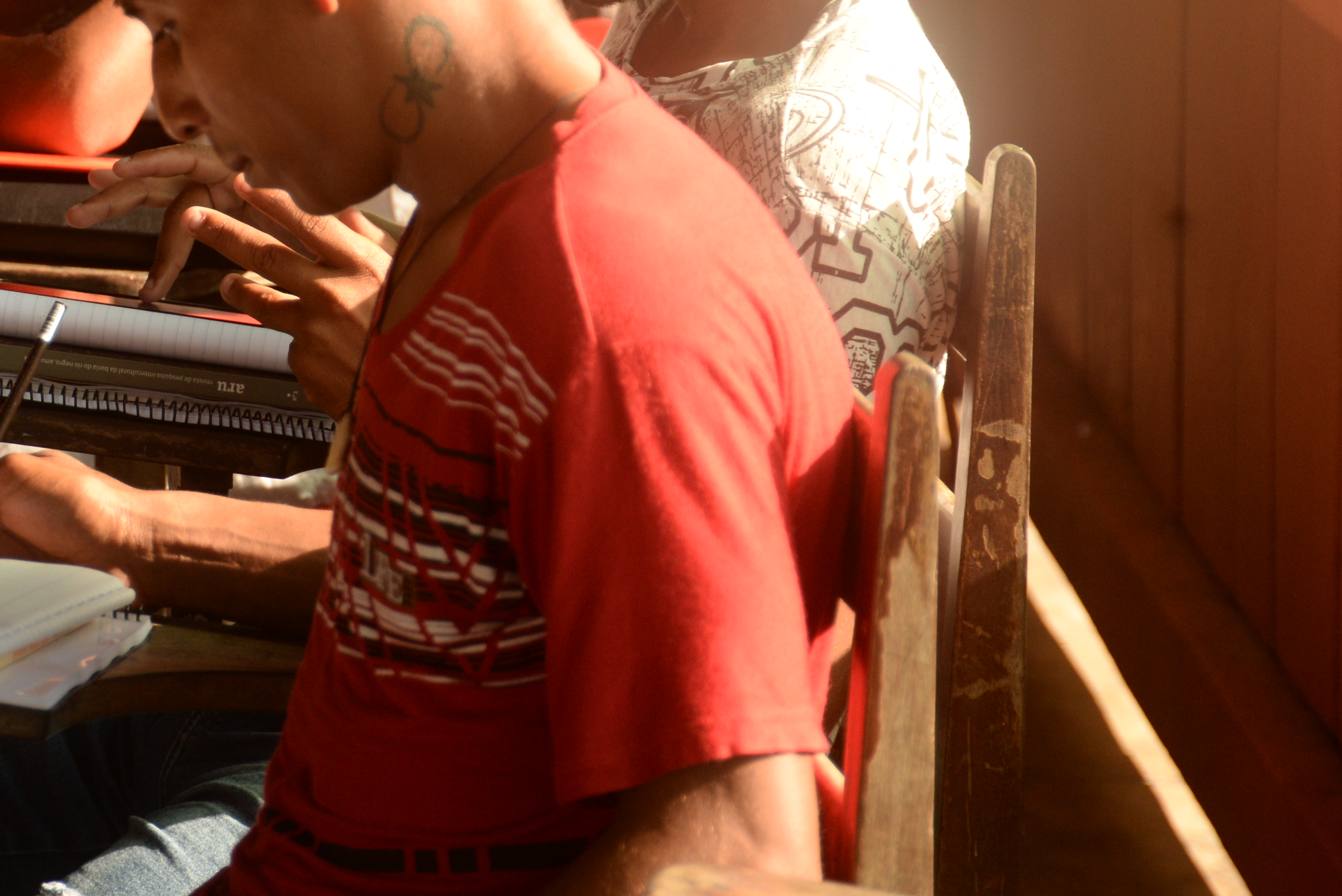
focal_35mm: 183
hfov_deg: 11.2
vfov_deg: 7.5
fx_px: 6824
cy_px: 39
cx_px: 85
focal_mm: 95
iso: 800
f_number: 5.6
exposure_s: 1/640
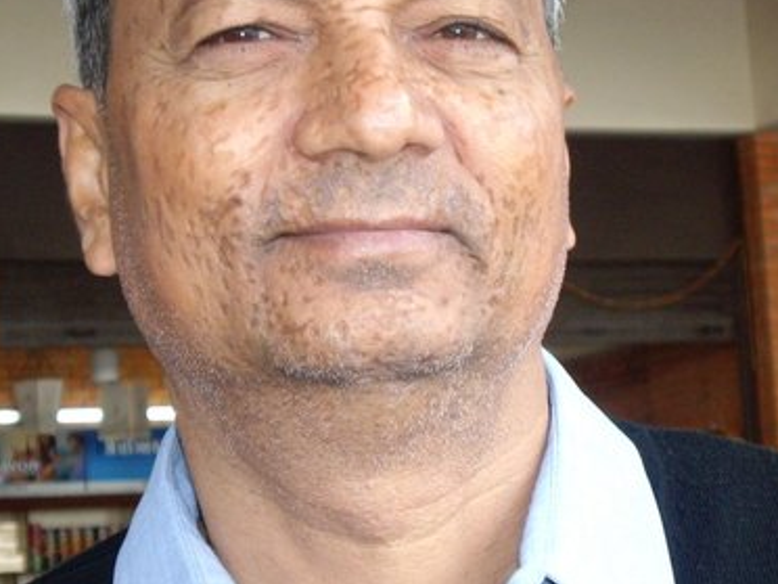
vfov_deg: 10.9
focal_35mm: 136
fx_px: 3057
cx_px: 328
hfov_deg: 14.5
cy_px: 287
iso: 200
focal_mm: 12.8
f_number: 4.1
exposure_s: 1/80
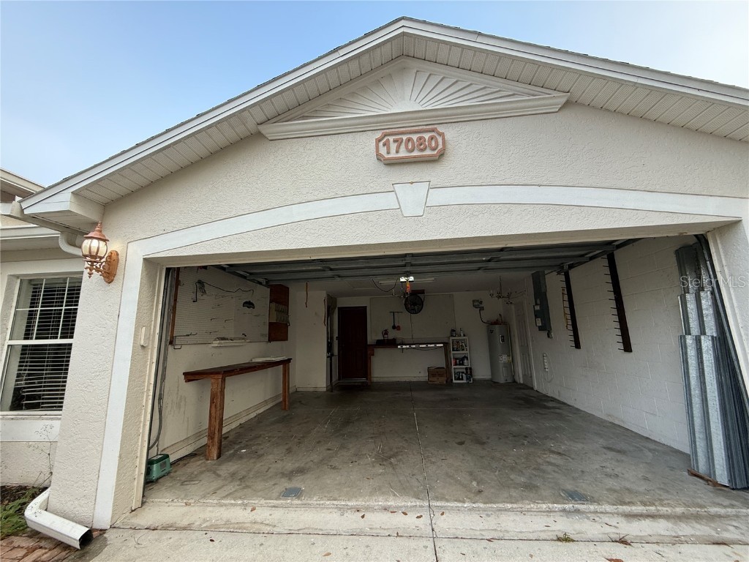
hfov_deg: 102.1
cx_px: 374
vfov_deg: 85.7
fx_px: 303
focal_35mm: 14
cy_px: 281
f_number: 2.2
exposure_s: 1/145
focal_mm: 2.22
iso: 50
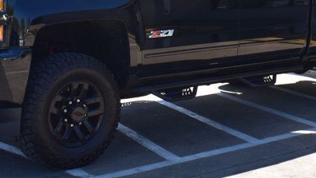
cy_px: -9
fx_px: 782
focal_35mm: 93
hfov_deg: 22.5
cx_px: 259
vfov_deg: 12.8
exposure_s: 1/320
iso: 400
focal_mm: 23
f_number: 10
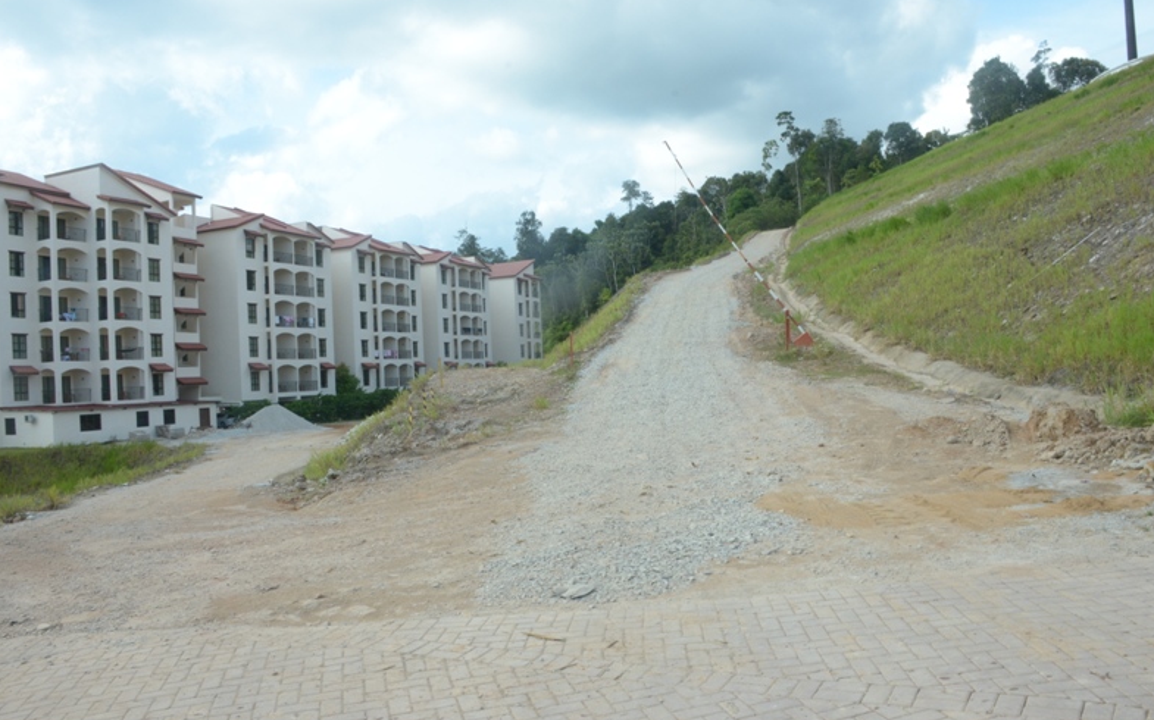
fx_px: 880
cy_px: 356
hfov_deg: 66.5
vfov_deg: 44.5
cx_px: 582
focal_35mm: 28
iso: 640
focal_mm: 18
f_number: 18
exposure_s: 1/125
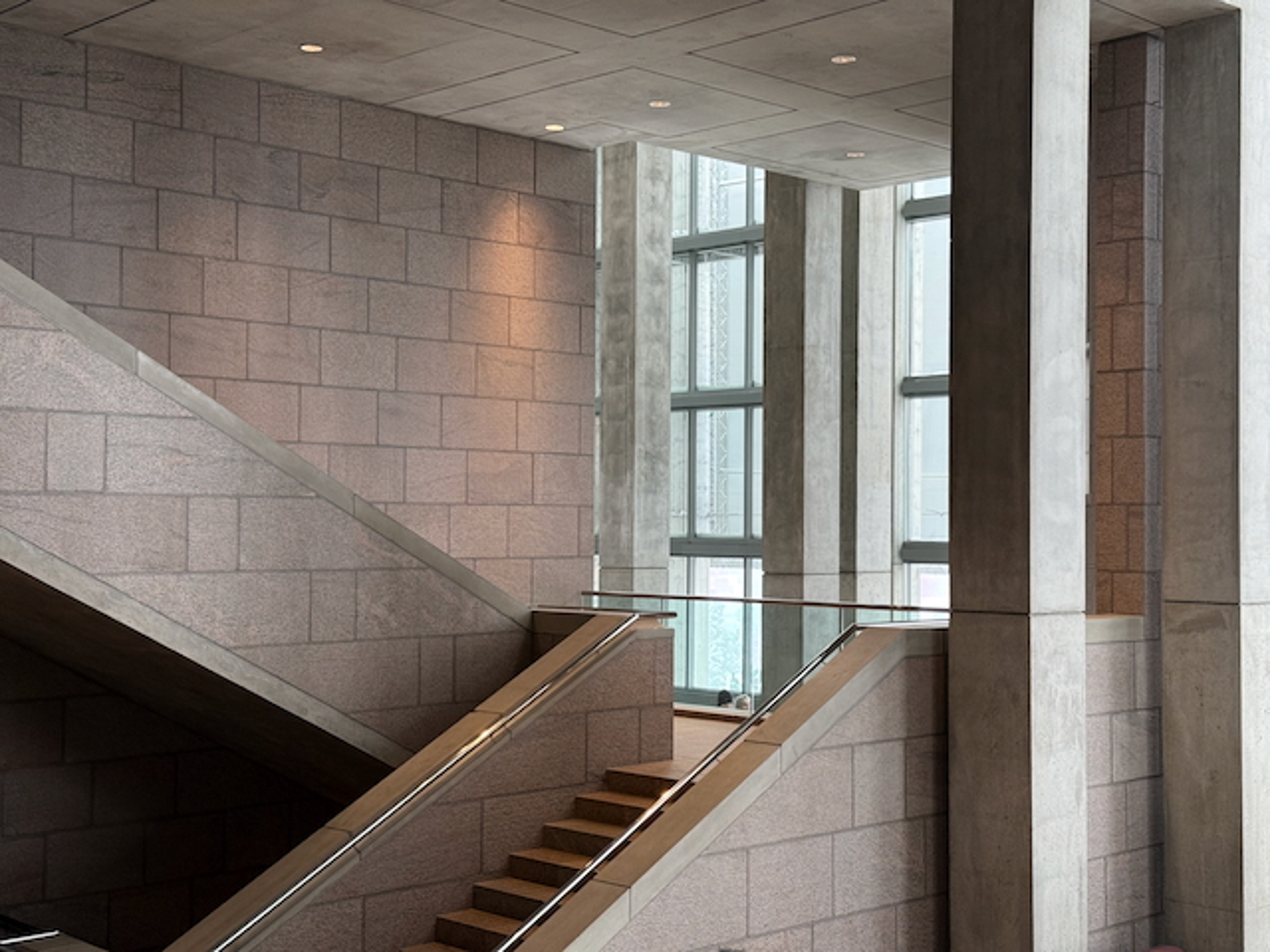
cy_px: 476
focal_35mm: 48
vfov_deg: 30.3
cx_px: 635
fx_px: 1761
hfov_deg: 39.7
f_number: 1.78
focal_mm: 6.76
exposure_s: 1/60
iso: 100
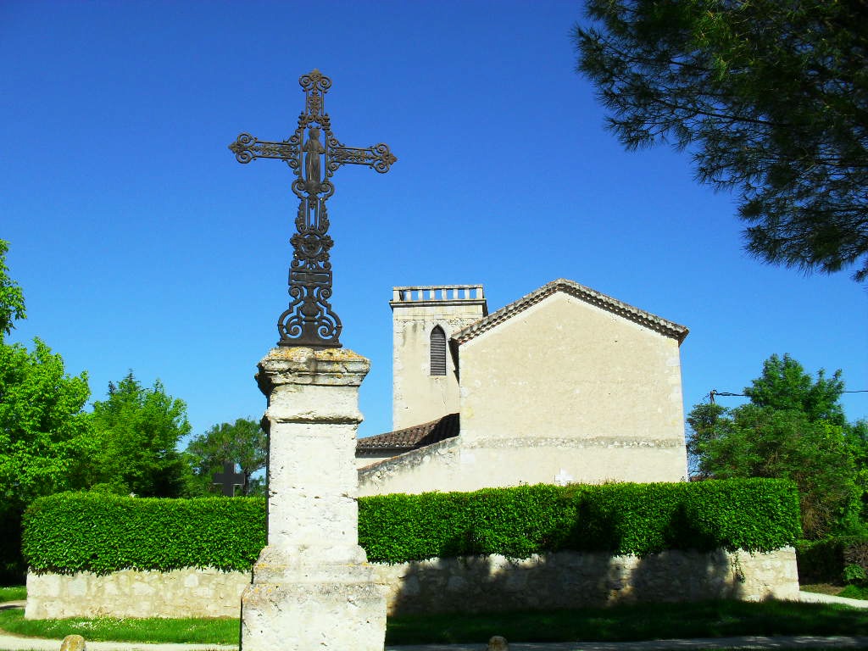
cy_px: 326
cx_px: 434
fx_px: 878
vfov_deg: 40.7
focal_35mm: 35
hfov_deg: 52.6
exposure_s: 1/250
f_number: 8.4
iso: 100
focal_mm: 6.3
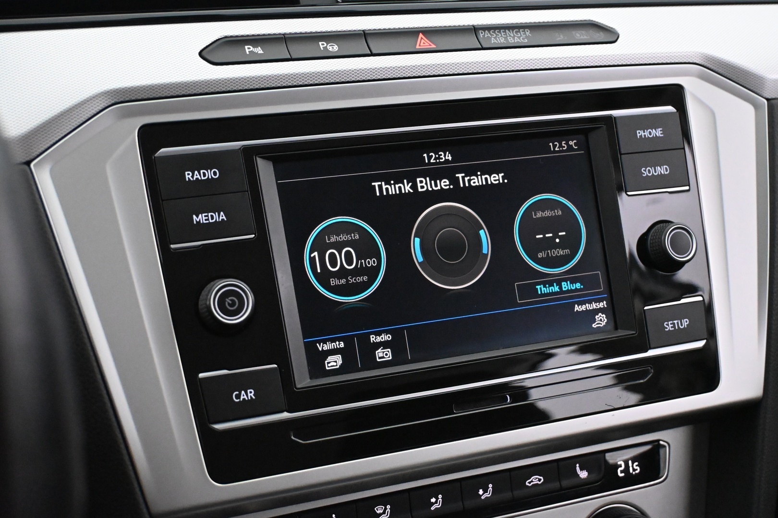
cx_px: 389
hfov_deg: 36.9
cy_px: 259
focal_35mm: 54
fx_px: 1167
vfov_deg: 25.1
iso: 8000
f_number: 5.3
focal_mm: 36
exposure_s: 1/60
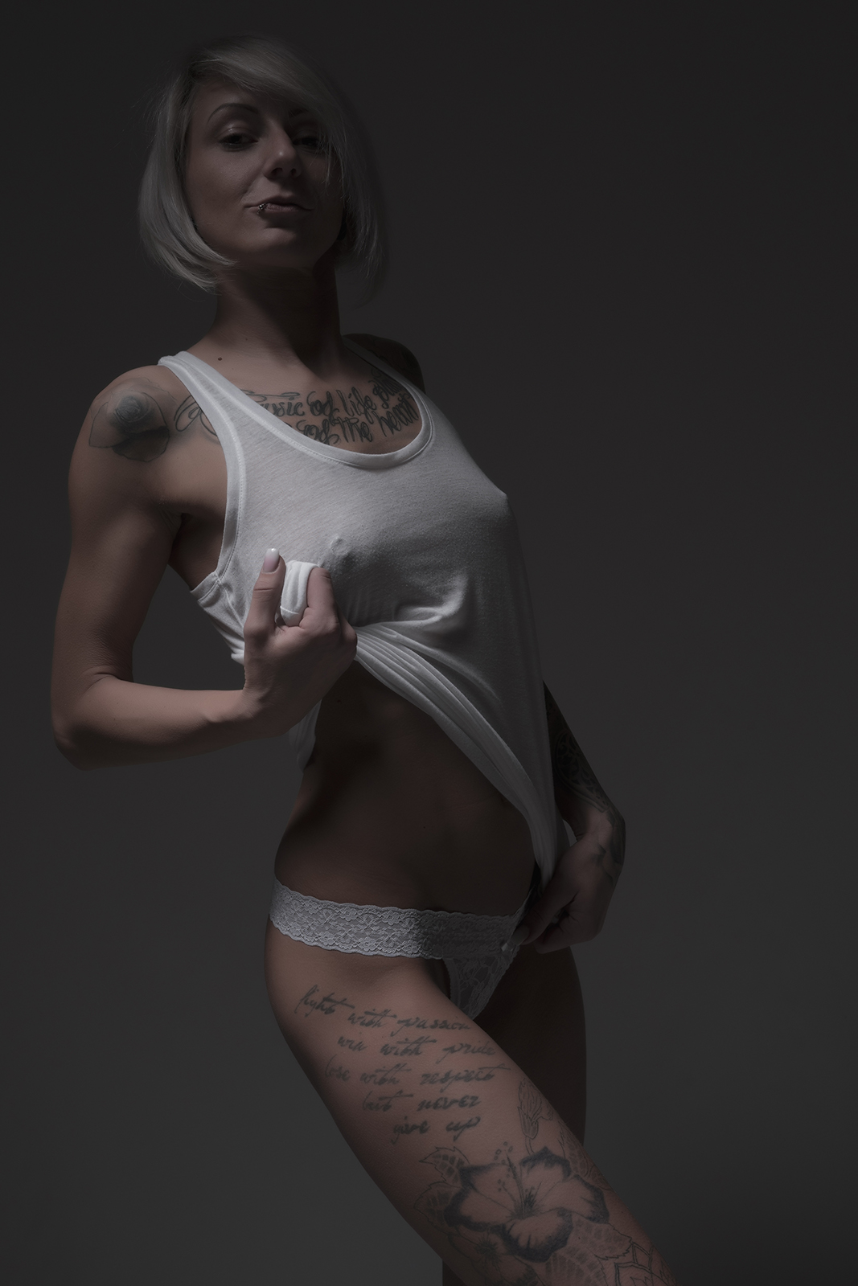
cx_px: 429
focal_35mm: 50
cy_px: 643
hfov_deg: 27.0
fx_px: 1787
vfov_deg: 39.6
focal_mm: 50
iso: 125
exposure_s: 1/200
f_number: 11
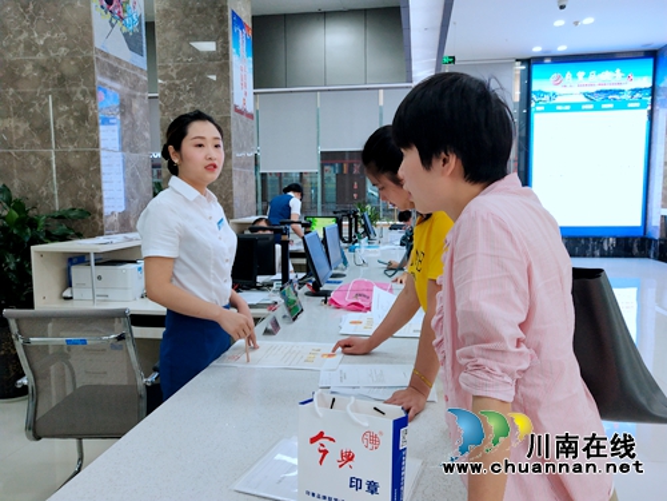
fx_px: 578
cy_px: 250
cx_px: 334
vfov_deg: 46.8
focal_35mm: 30
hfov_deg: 60.0
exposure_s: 1/50
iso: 131
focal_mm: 3.95
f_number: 1.8
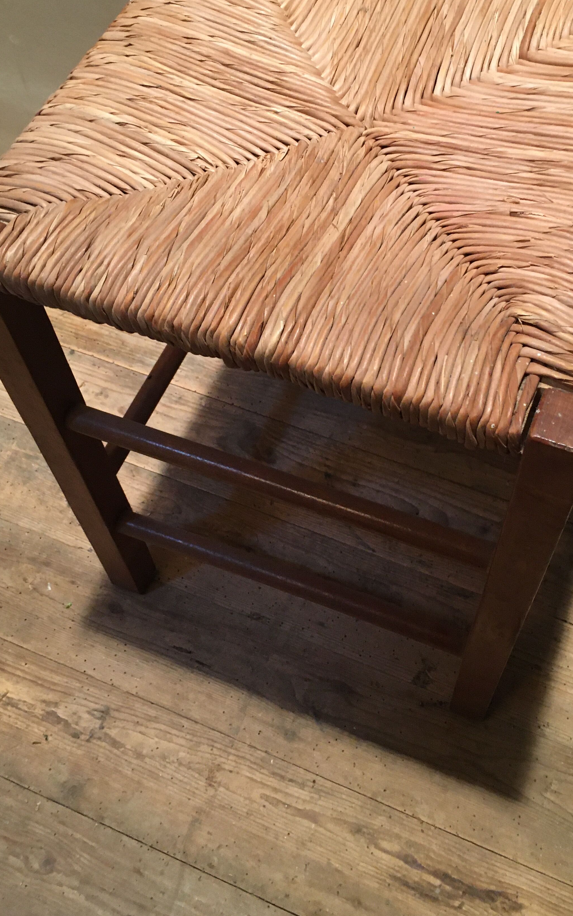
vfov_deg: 51.4
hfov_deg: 33.5
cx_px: 333
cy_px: 390
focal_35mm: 38
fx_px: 949
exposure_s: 1/33
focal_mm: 4.15
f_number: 2.2
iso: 200
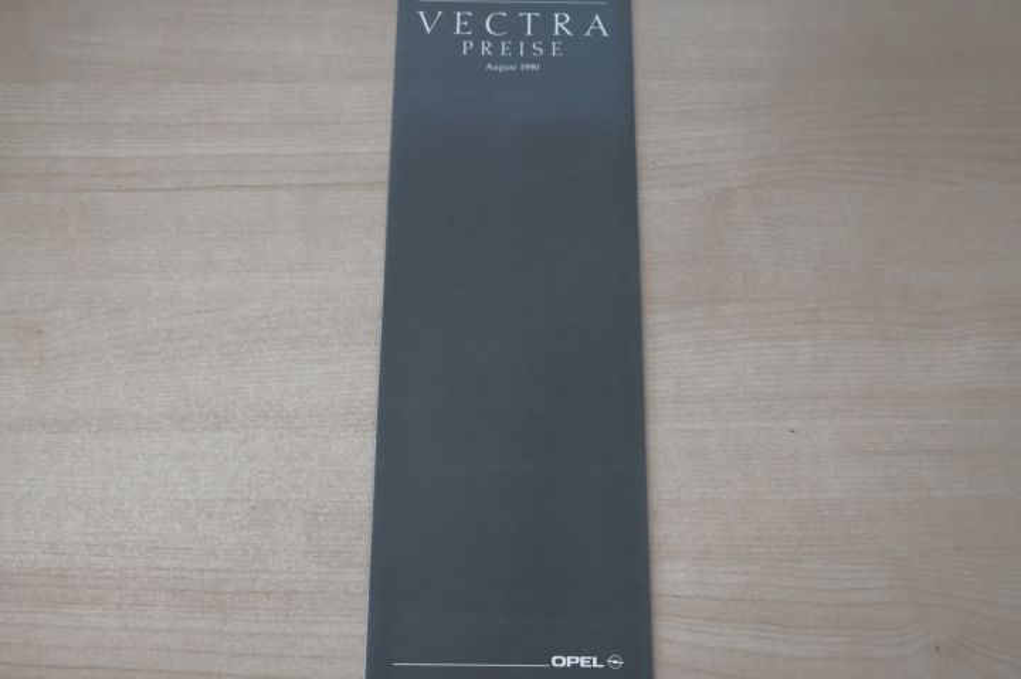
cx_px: 510
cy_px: 340
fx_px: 1219
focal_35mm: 43
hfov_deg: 45.5
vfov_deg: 31.1
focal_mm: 28.9
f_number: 7.1
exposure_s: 1/30
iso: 6400
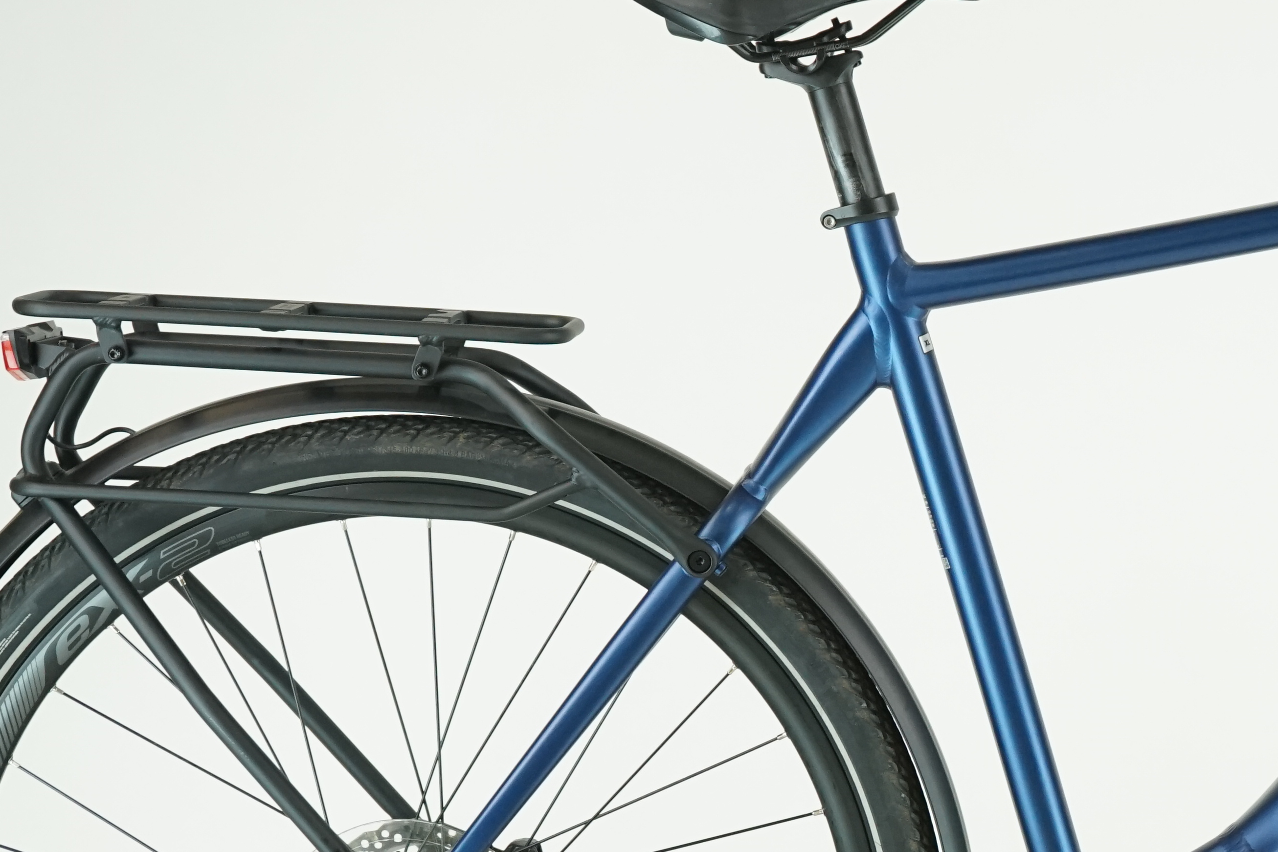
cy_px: 608
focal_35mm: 124
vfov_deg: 11.0
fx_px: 4402
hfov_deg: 16.2
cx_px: 1283
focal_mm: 54
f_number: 5.6
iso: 1600
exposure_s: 1/200
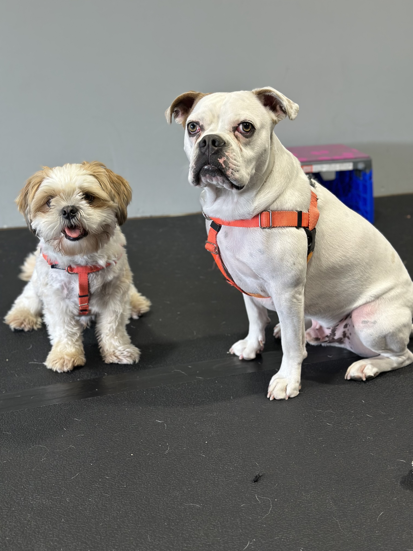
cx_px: 206
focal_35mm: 48
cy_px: 276
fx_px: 764
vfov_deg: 39.7
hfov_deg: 30.3
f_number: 1.78
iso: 125
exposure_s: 1/120
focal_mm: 6.86
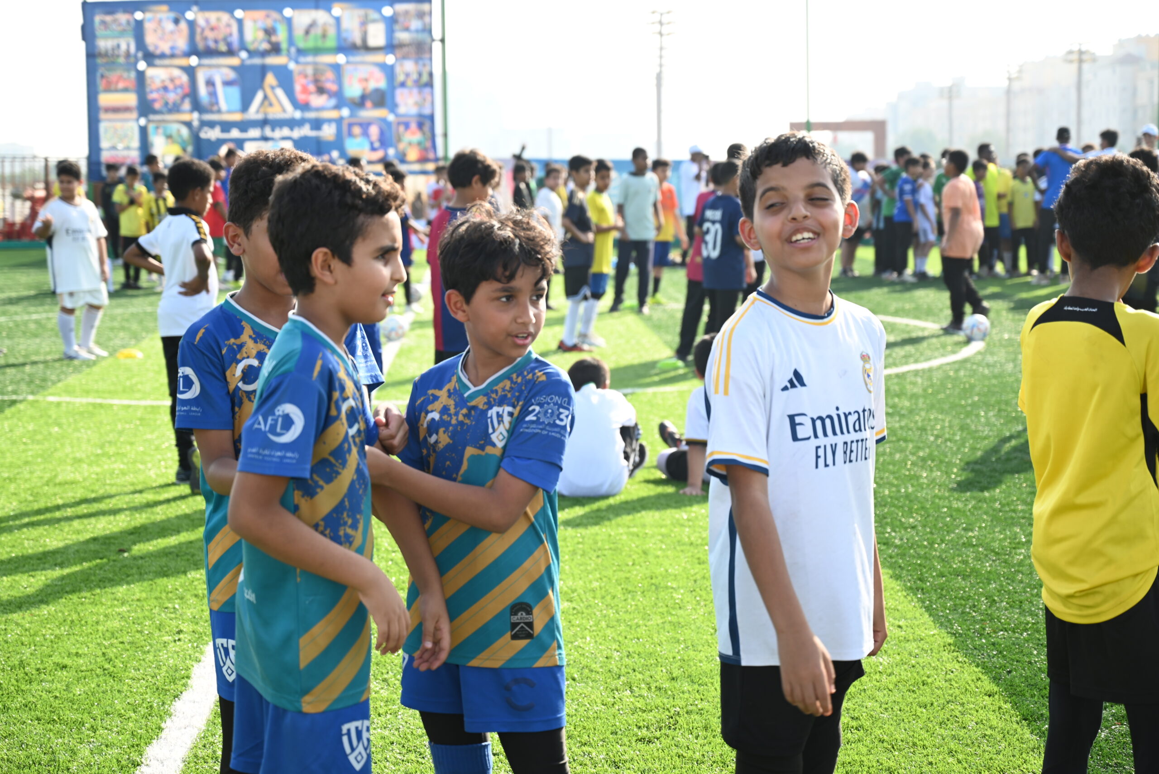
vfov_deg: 21.9
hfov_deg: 32.4
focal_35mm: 62
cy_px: 387
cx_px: 580
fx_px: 1997
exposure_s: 1/250
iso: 100
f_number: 4
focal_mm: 62
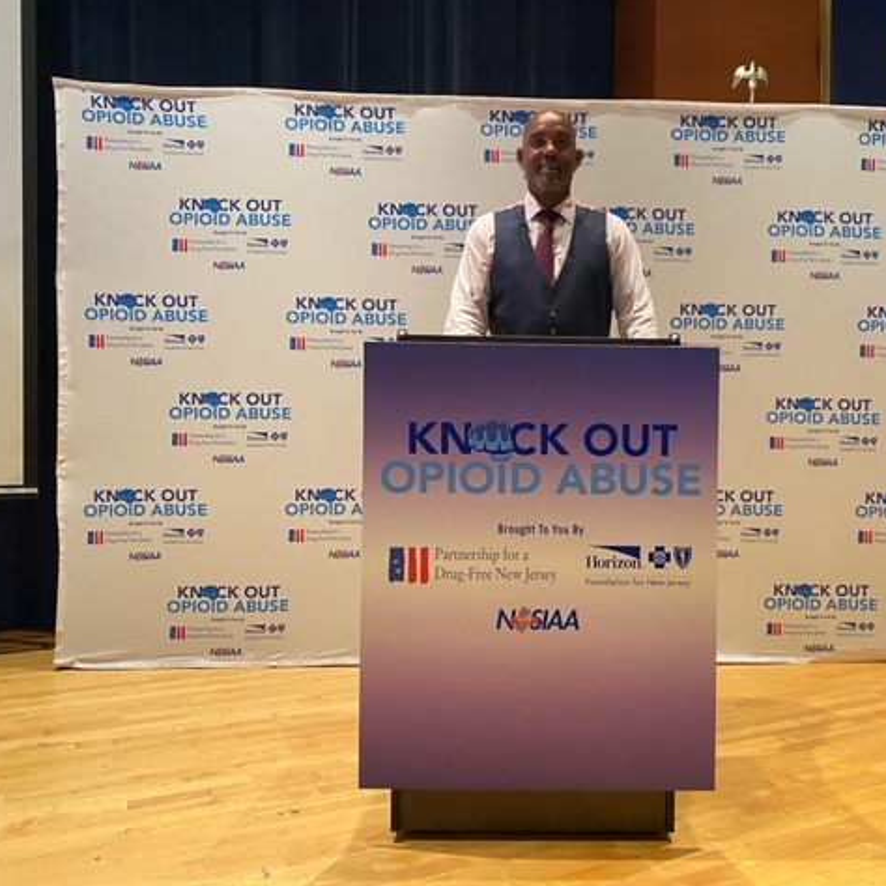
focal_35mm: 31
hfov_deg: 52.1
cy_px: 439
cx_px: 546
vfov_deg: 52.5
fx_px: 898
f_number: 1.8
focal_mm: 4.25
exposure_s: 1/60
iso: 320
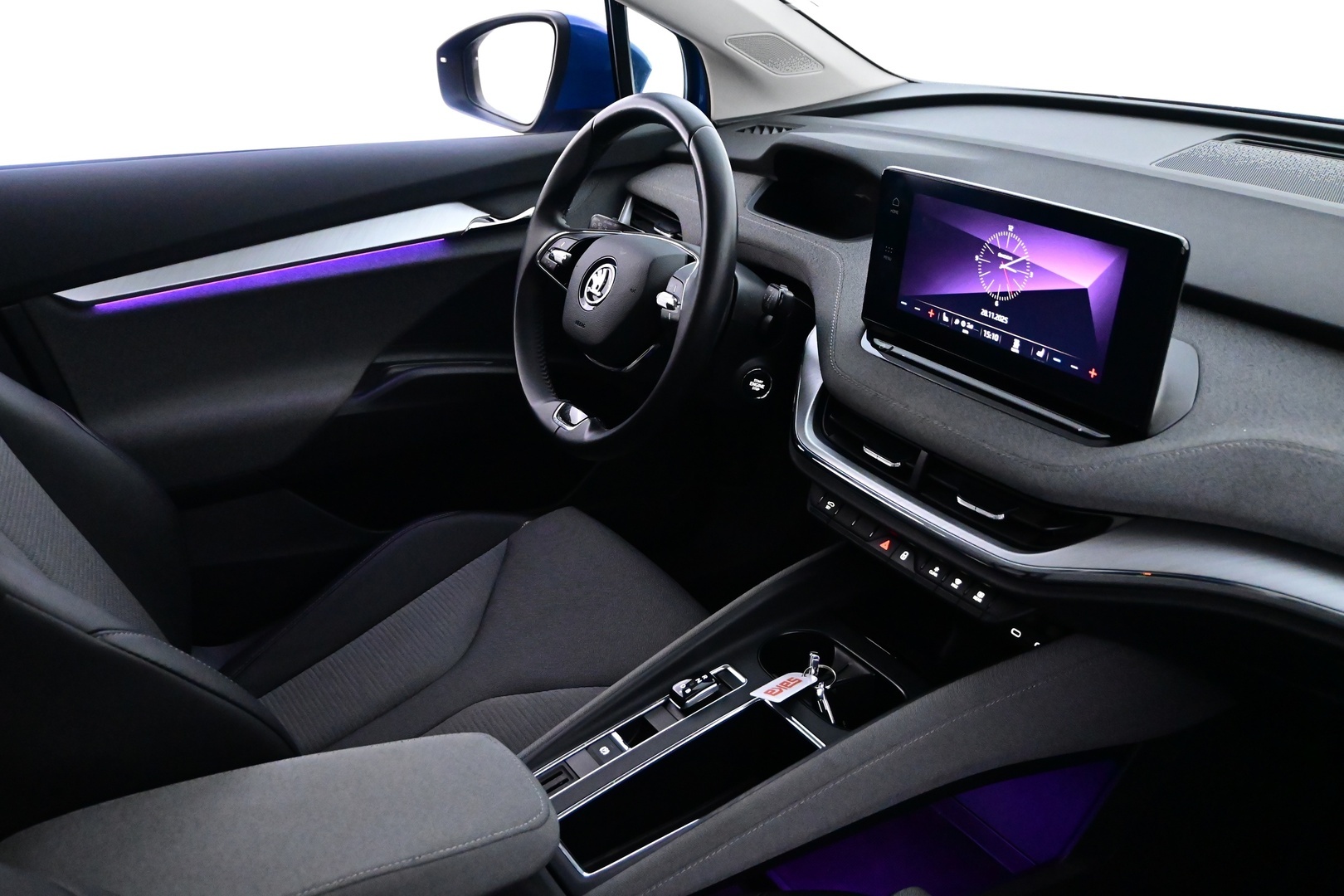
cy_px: 448
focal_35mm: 33
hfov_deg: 57.2
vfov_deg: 40.0
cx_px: 672
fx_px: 1232
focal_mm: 22
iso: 6400
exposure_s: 1/50
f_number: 4
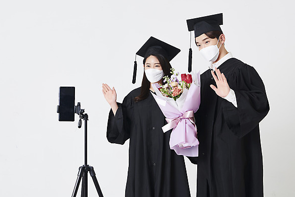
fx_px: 590
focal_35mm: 72
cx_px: 145
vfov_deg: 19.0
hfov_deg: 28.1
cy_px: 100
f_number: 13
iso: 100
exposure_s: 1/125
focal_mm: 70
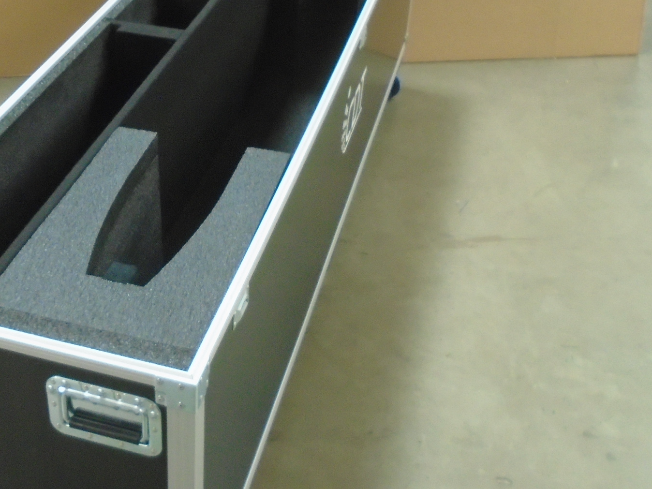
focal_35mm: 50
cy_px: 224
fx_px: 942
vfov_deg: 29.1
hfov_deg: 37.5
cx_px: 184
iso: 400
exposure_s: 1/13
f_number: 3.2
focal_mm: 4.6
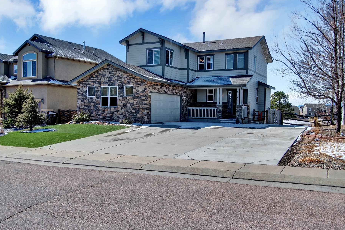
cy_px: 116
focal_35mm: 34
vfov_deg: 38.9
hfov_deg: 55.7
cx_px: 157
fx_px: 326
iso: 640
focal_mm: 20
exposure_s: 1/2500
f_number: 8
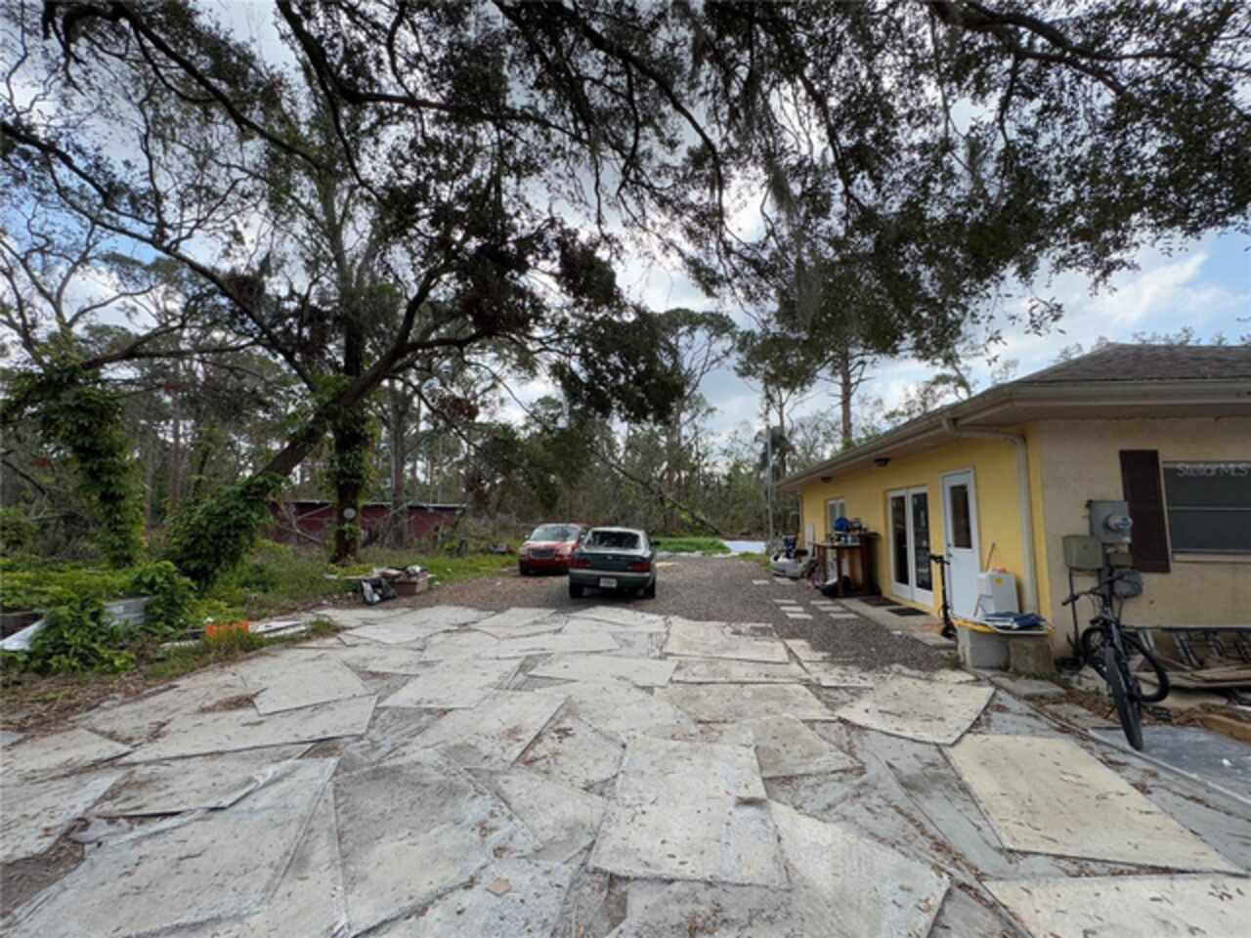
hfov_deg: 102.1
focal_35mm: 14
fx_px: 506
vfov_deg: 85.7
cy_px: 469
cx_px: 626
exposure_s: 1/476
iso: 40
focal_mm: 2.22
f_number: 2.2
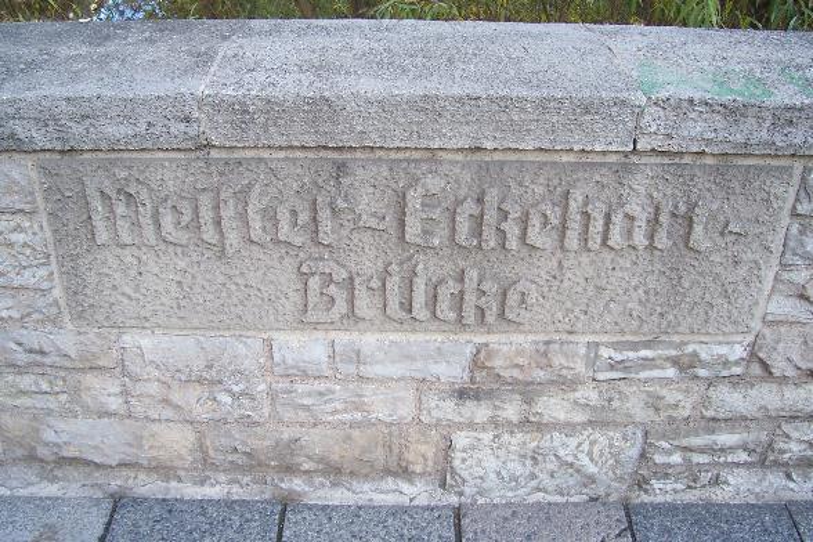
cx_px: 406
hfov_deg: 55.8
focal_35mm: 34
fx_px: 768
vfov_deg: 38.9
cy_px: 271
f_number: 2.7
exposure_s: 1/125
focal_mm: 5.6
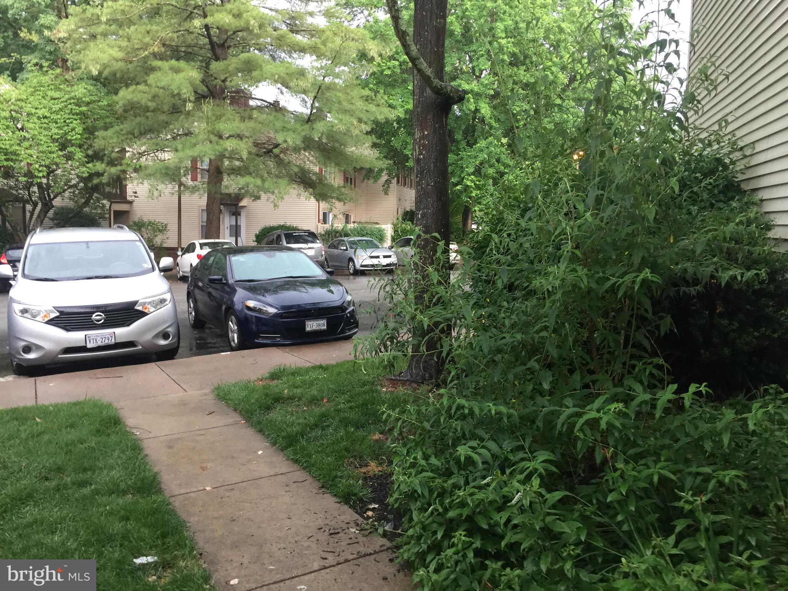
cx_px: 394
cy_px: 296
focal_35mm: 29
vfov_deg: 48.2
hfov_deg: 61.7
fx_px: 660
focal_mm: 4.15
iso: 40
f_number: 2.2
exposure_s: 1/15
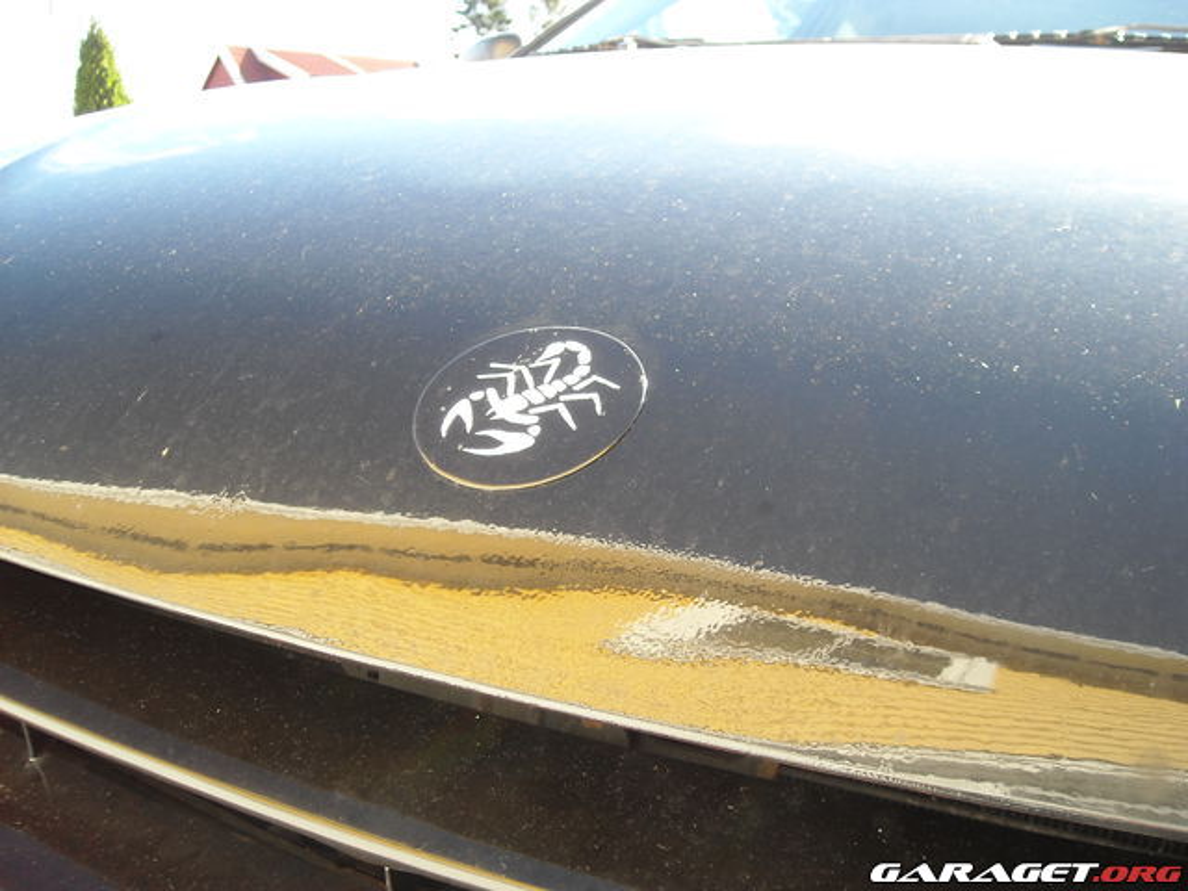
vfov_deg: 40.7
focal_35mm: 35
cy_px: 446
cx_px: 594
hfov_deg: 52.6
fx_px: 1201
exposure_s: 1/100
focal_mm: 5.7
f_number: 2.8
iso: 64
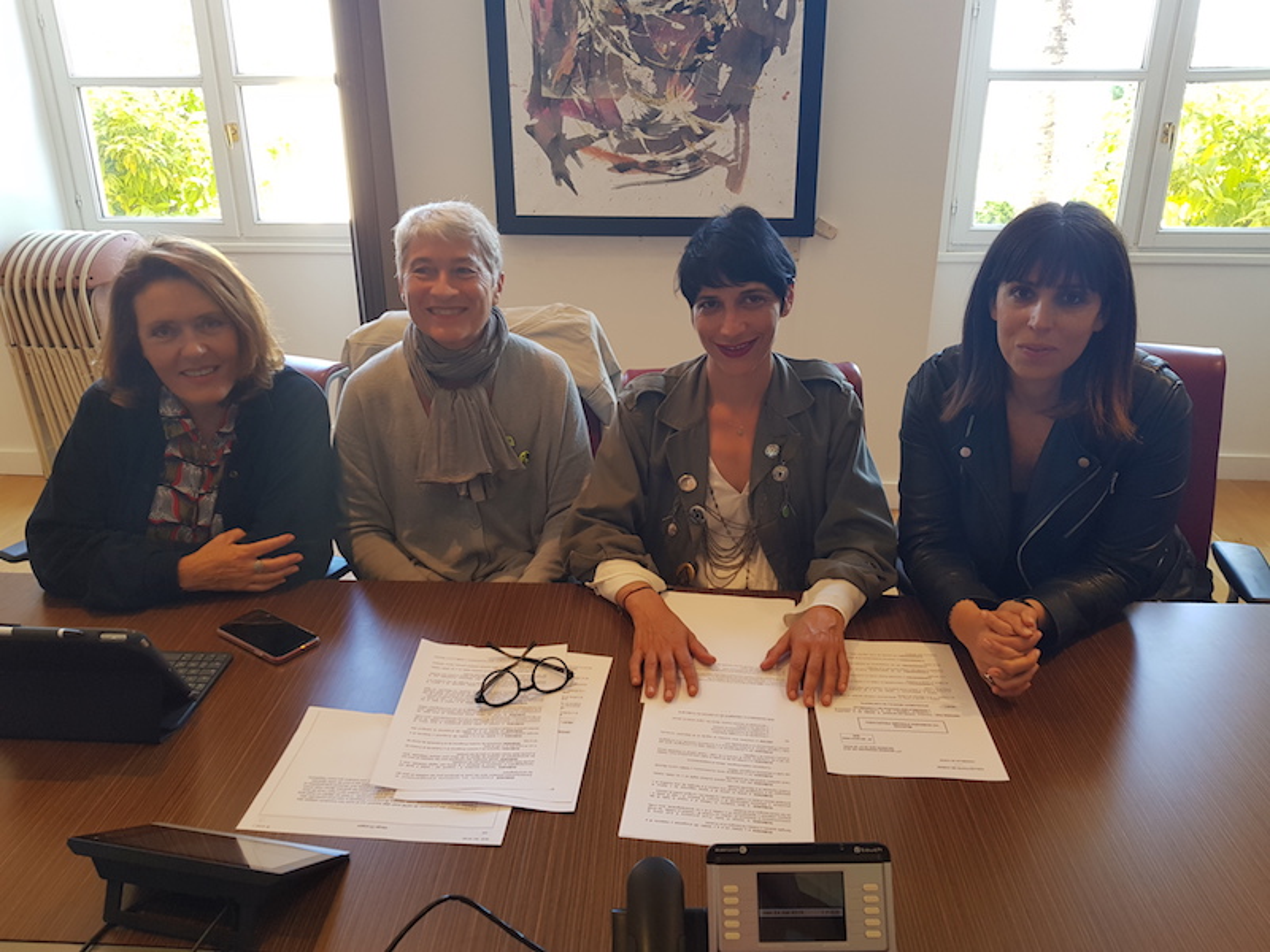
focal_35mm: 26
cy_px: 476
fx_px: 954
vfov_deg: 53.1
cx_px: 635
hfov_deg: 67.3
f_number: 1.7
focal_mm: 4.2
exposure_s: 1/50
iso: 80
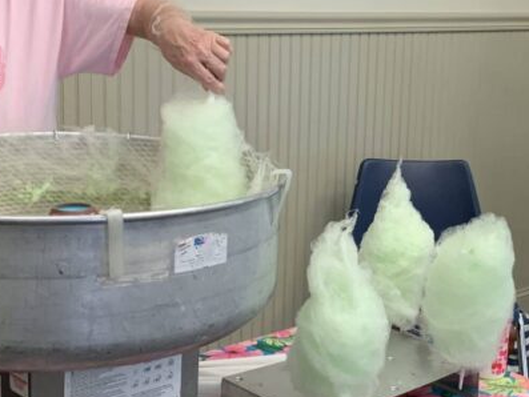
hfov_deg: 28.6
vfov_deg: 21.9
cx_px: 385
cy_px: 191
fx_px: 1024
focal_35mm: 67
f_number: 1.8
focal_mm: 4.25
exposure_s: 1/120
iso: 100
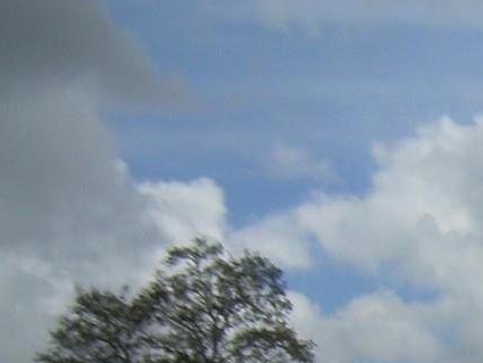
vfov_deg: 9.8
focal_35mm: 143
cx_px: 816
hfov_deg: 12.8
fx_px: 1996
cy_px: 649
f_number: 2.8
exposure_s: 1/1414
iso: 50
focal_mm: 6.3
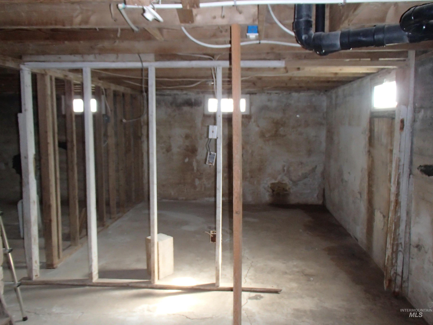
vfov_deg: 49.7
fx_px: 350
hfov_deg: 63.4
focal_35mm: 28
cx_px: 216
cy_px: 162
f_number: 3.9
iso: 400
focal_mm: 5
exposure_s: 1/30
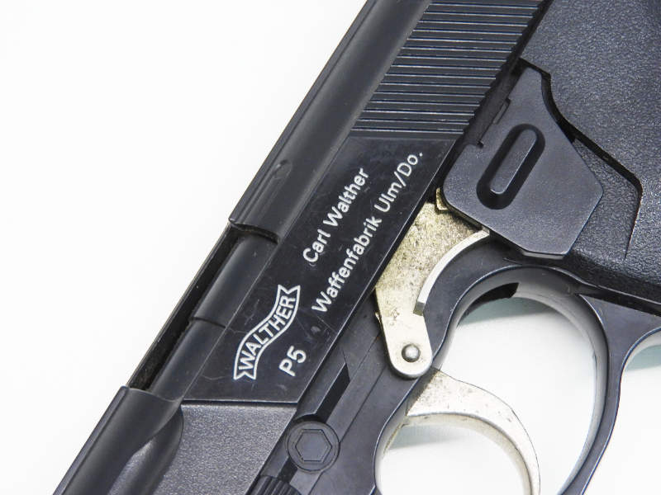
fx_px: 2196
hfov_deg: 17.1
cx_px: 330
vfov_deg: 12.9
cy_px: 248
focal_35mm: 115
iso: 200
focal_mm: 20.6
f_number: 5
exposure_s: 1/40
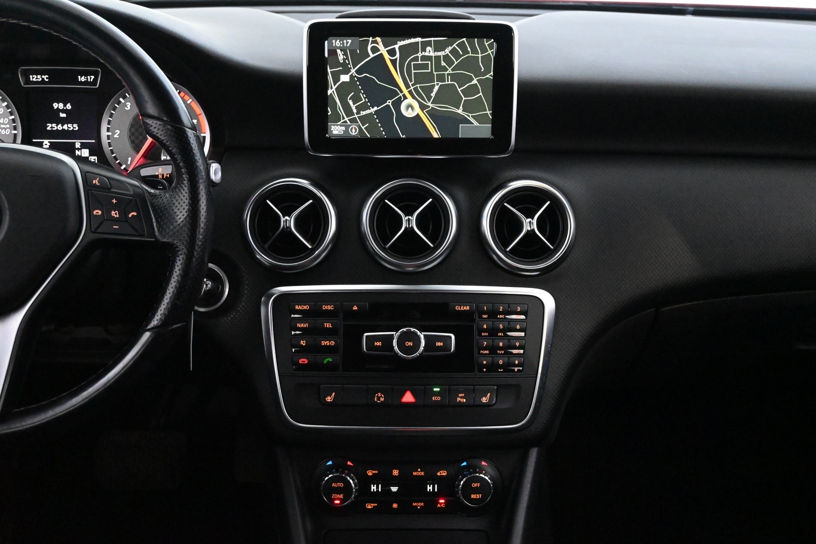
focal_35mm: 47
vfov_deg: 28.5
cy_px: 272
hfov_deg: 41.7
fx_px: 1071
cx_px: 408
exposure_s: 1/50
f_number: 5
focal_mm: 31.5
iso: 12800
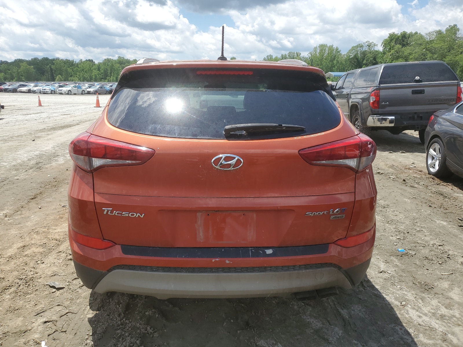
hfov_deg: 67.3
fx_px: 348
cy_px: 174
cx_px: 232
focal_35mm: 26
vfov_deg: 53.1
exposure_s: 1/3333
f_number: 1.5
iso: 50
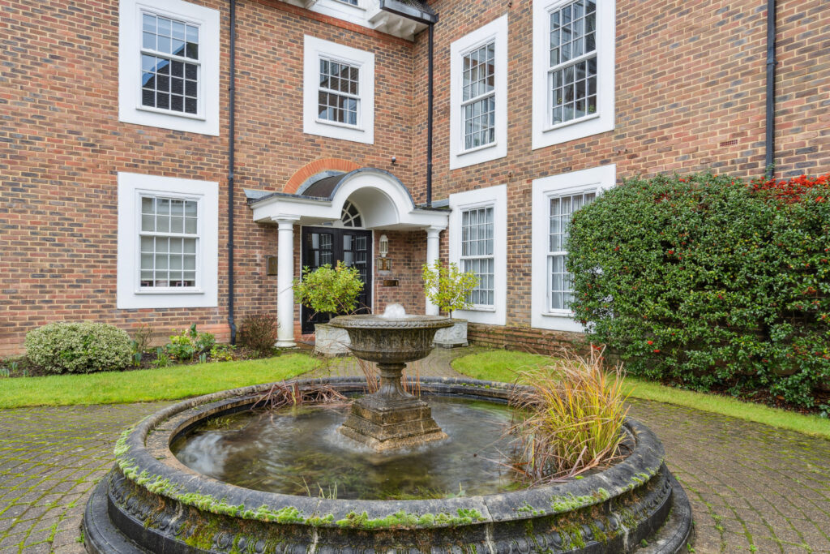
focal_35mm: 24
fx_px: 553
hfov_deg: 73.7
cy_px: 277
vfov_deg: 53.1
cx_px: 415
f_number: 5.6
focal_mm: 24
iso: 200
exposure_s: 1/10
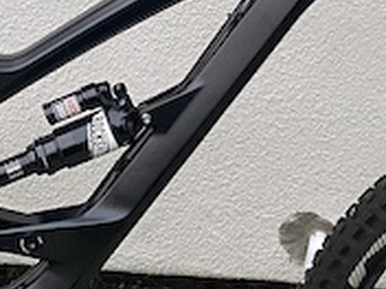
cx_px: 92
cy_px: 127
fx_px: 1316
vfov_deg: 12.6
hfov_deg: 16.6
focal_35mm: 118
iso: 250
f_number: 1.8
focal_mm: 4.25
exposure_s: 1/60
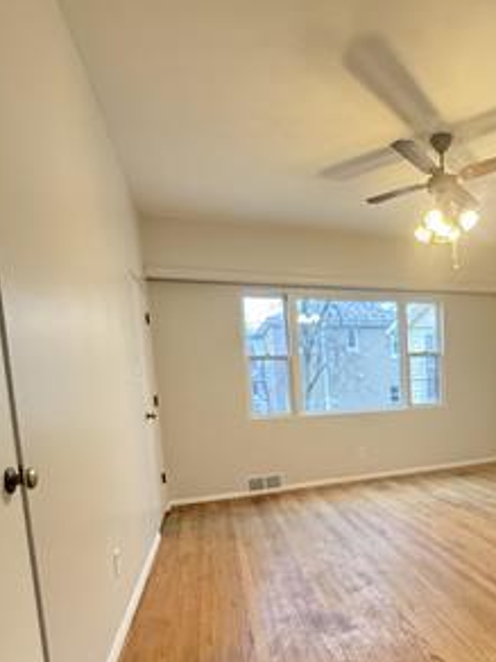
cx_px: 387
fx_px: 439
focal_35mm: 23
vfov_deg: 72.2
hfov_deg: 55.3
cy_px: 428
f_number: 2.2
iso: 500
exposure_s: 1/60
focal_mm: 2.22
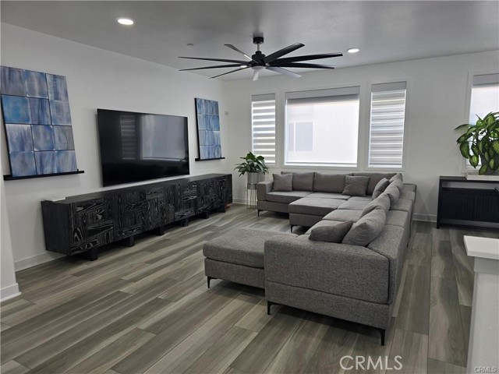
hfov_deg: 73.9
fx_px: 332
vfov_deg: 58.9
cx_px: 250
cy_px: 187
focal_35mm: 23
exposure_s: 1/120
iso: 64
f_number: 1.7
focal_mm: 6.3
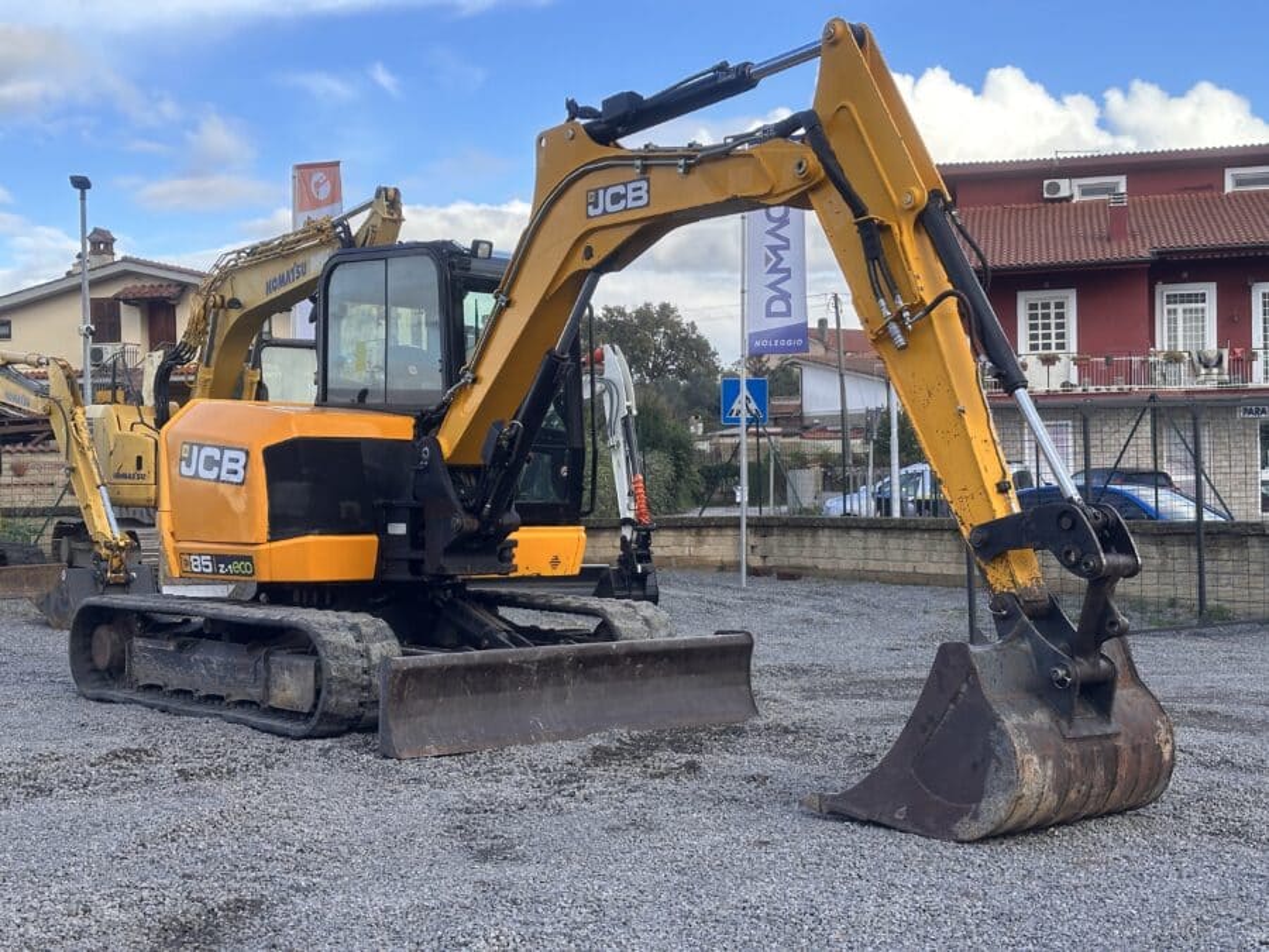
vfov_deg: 30.3
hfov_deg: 39.7
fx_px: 1760
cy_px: 476
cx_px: 634
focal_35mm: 48
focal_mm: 6.86
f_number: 1.78
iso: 64
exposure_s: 1/843
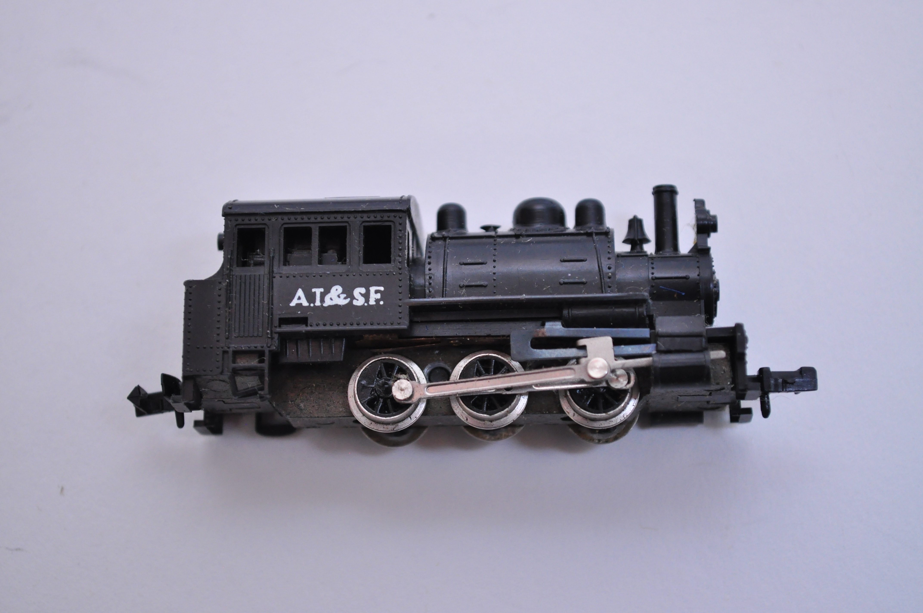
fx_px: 2113
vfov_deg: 16.5
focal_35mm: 82
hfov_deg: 24.6
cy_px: 306
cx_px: 462
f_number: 5.6
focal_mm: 55
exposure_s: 1/125
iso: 1000
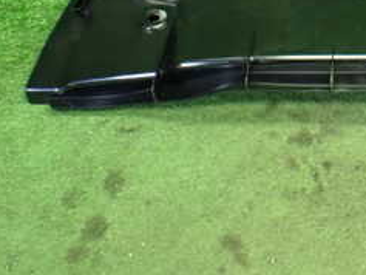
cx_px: 457
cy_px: -42
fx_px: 804
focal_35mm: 76
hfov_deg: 23.2
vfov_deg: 18.5
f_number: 2.3
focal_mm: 5.4
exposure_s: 1/80
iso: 800
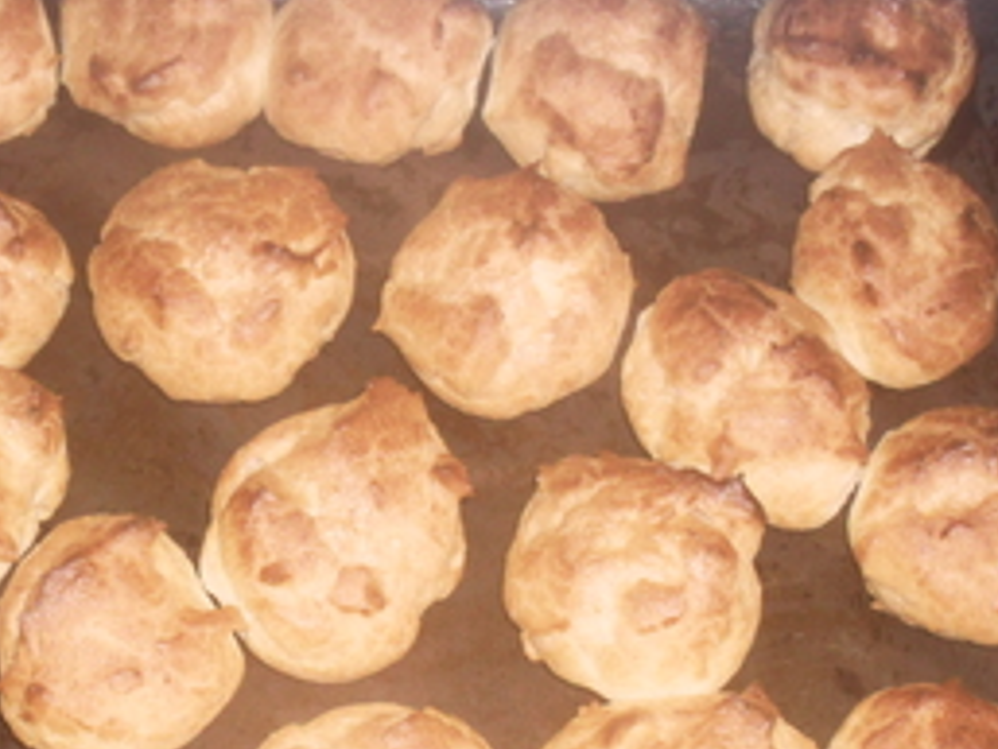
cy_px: 739
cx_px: 396
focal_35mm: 75
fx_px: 2163
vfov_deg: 19.1
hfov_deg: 25.9
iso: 200
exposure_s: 1/45
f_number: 3.2
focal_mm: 6.3
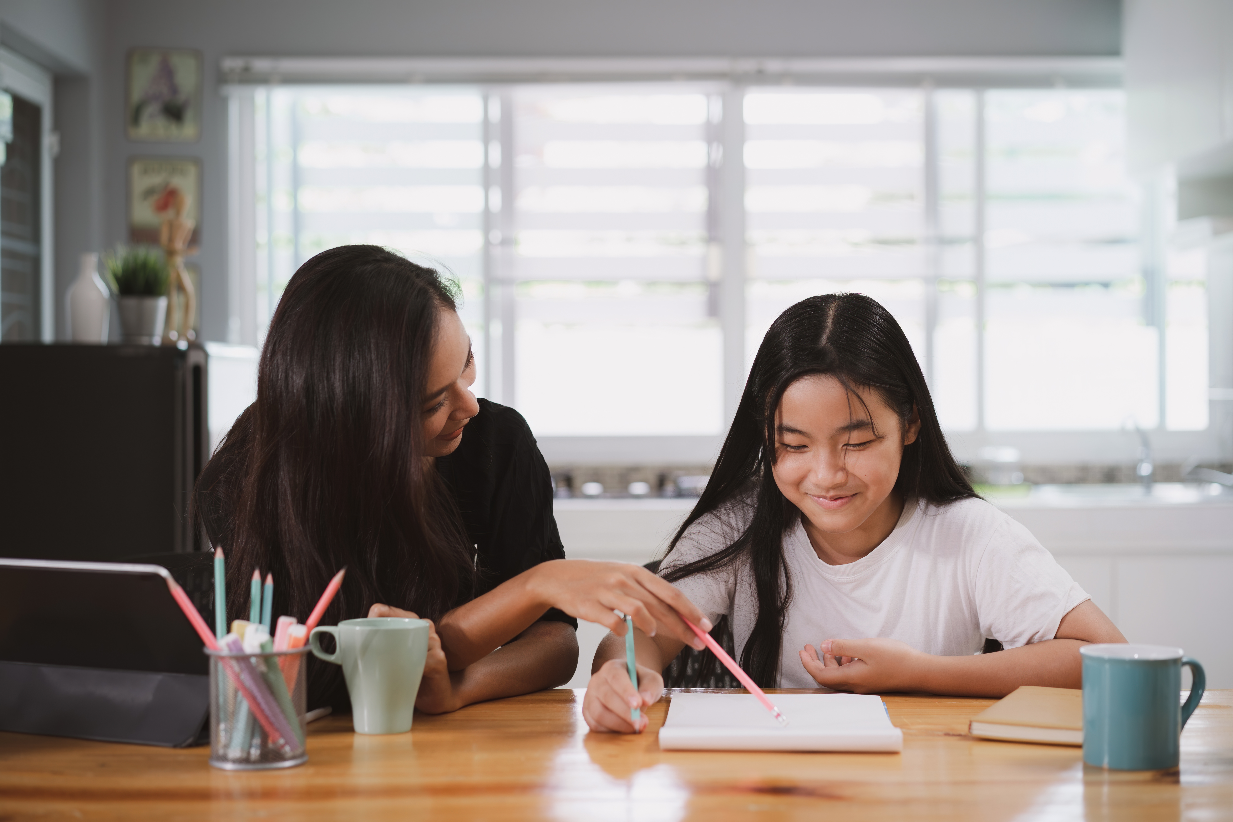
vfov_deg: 24.6
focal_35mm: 55
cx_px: 616
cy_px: 411
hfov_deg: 36.2
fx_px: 1884
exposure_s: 1/80
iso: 200
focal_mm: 55
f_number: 2.5
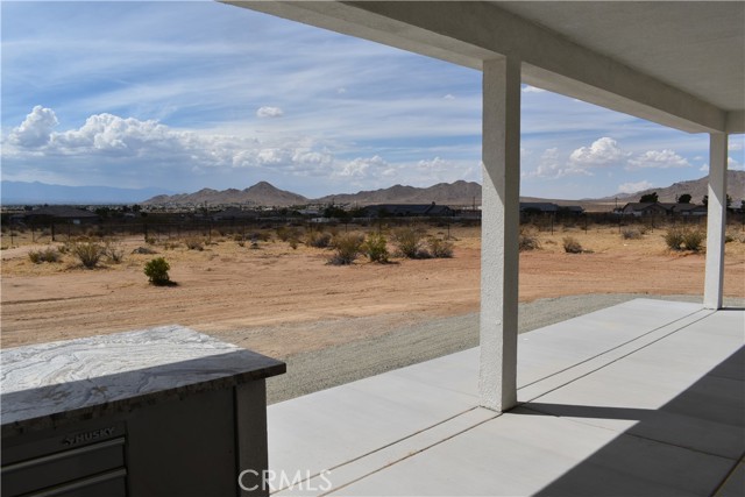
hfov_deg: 67.4
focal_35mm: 27
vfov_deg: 48.0
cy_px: 248
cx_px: 372
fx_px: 559
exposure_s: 1/400
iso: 100
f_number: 10
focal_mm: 18
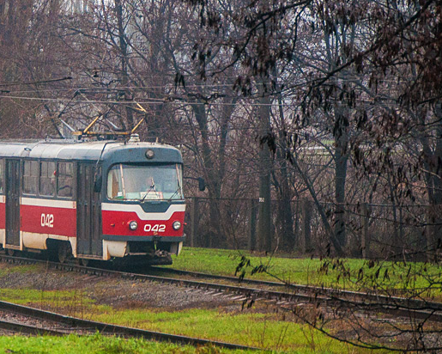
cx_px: 17
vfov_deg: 6.1
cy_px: 126
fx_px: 3336
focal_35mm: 255
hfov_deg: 7.6
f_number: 6.3
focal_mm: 85
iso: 640
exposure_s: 1/125
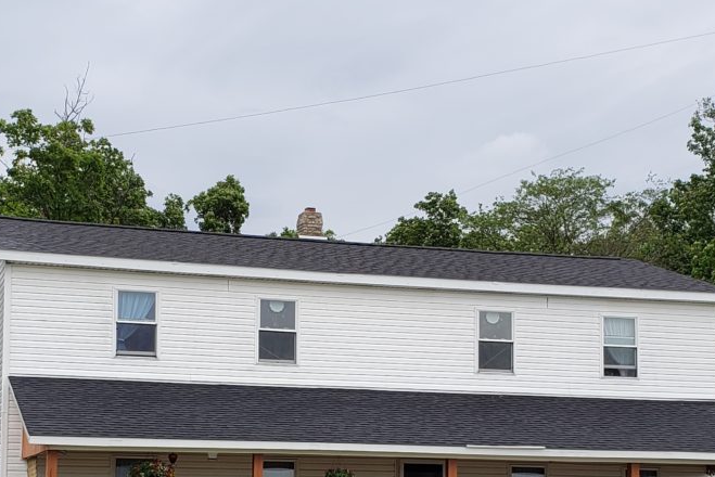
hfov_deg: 46.3
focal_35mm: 42
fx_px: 834
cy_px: 390
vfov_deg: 31.0
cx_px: 331
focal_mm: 4.3
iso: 50
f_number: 2.4
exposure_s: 1/799
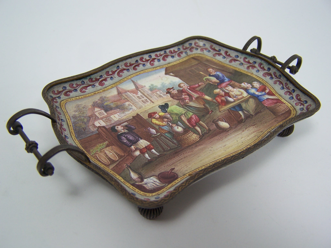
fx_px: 363
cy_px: 124
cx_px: 166
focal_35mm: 38
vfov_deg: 37.7
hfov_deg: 49.0
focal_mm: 6.3
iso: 80
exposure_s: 1/60
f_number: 2.8
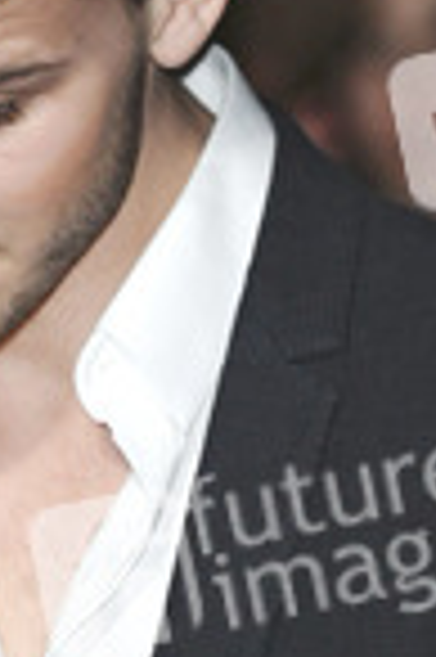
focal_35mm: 594
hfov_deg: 2.3
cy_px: 328
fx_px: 10823
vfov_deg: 3.5
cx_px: -148
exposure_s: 1/250
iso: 1250
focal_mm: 145
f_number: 4.5
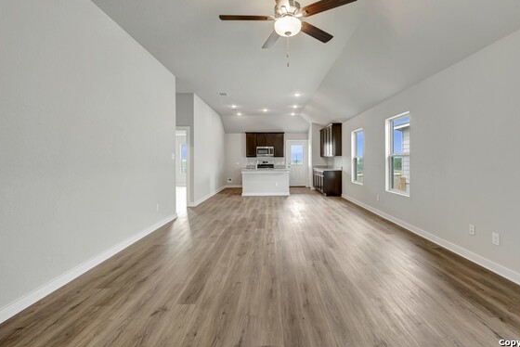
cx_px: 276
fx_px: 231
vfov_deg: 73.7
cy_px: 161
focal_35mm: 16
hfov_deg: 96.6
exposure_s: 1/1.25
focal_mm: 14
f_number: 9
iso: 100
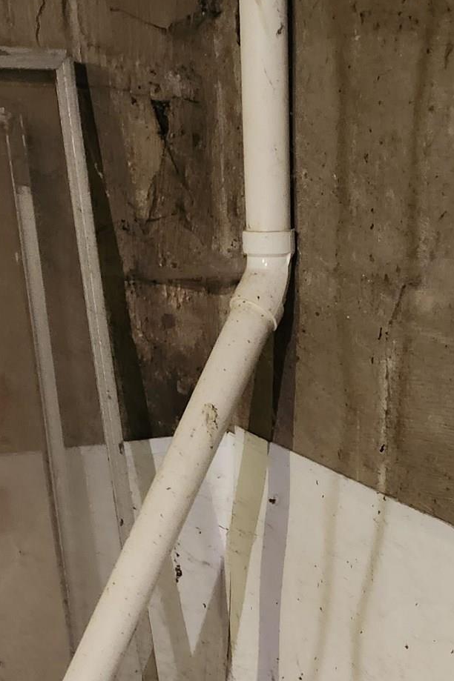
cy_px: 811
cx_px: 361
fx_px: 1136
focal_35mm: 60
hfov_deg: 22.3
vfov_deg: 29.0
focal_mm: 5.54
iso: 1000
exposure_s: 1/24
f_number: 1.8
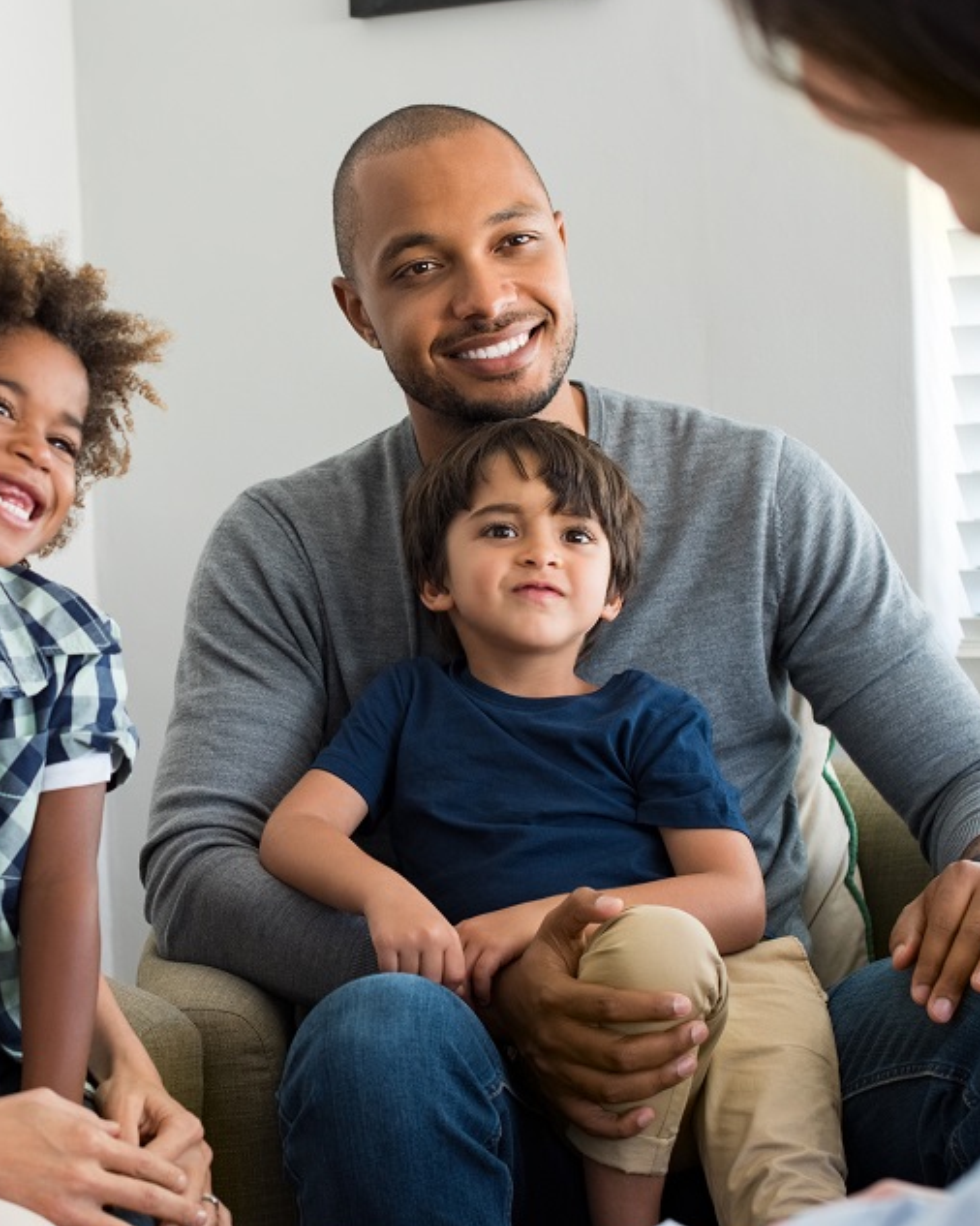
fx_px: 3228
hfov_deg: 17.1
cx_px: 153
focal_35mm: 89
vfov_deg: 21.5
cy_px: 657
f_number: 4
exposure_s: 1/125
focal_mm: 50
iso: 400
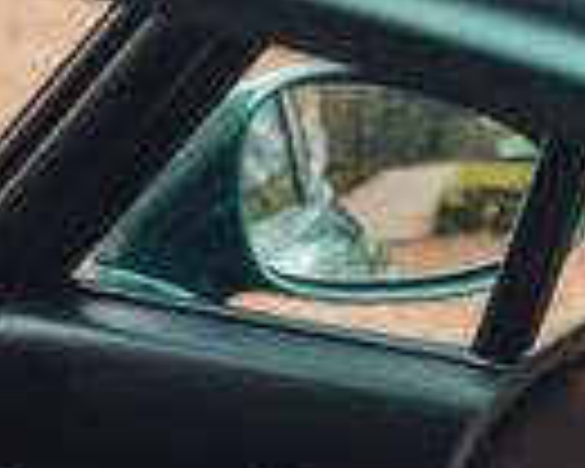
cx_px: -1125
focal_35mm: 309
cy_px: 1143
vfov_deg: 4.9
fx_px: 5350
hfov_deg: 5.9
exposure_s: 1/50
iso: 800
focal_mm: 56
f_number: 5
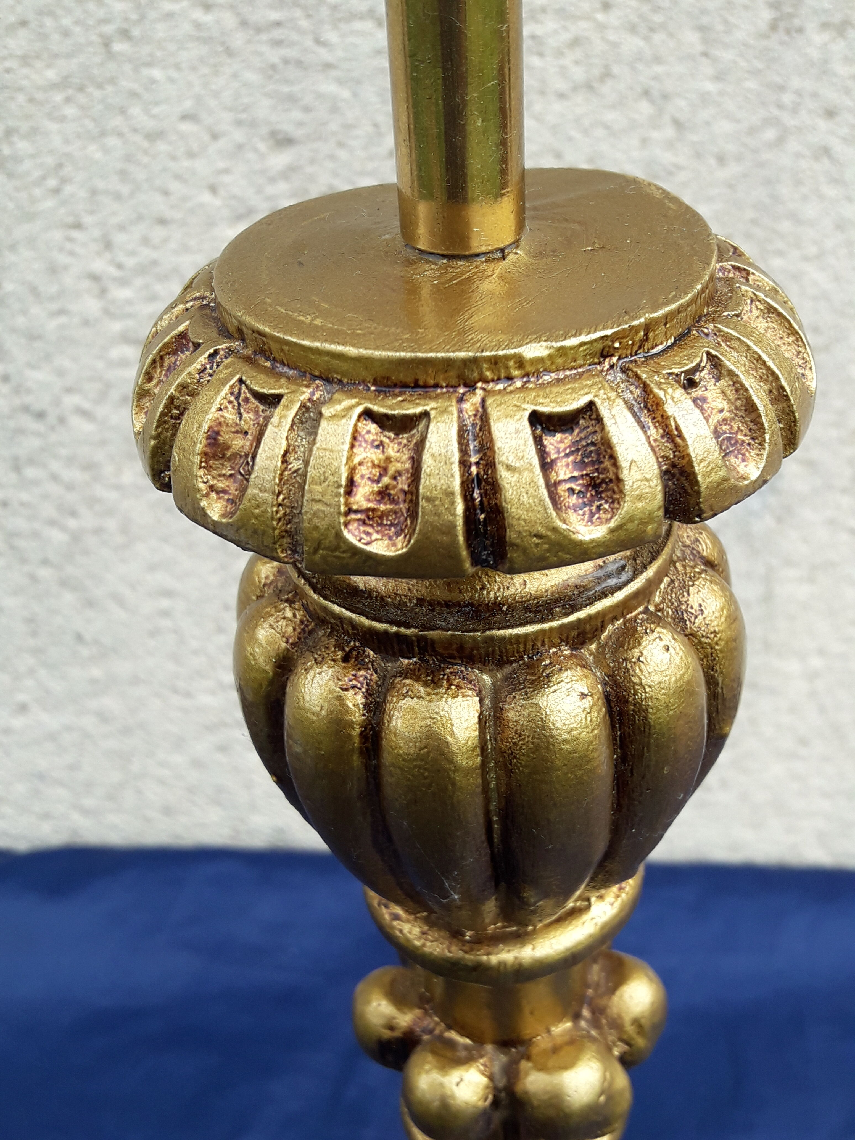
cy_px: 570
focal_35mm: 28
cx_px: 428
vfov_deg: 63.4
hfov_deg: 49.7
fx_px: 922
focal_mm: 3.7
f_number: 1.9
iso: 40
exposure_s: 1/235
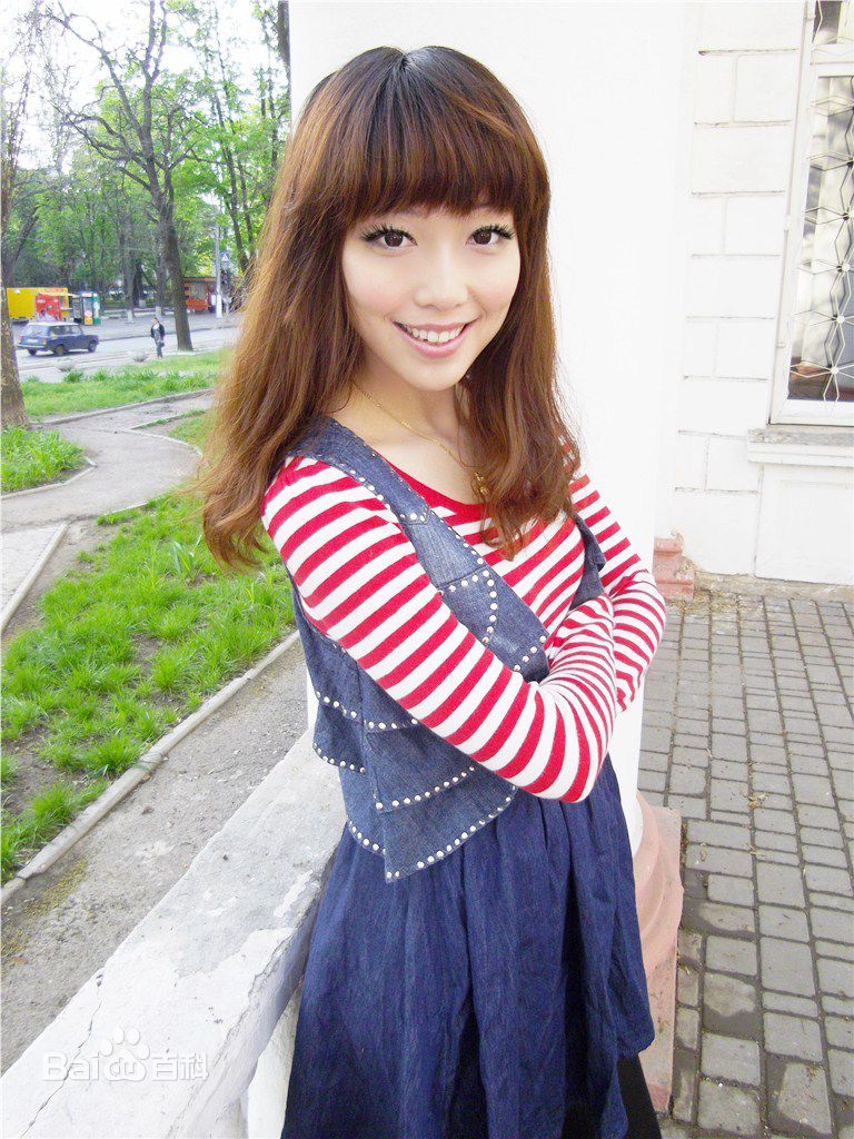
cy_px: 570
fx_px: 888
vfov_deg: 65.3
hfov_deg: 51.4
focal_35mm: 27
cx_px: 427
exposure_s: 1/80
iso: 100
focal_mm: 4.9
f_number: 3.2
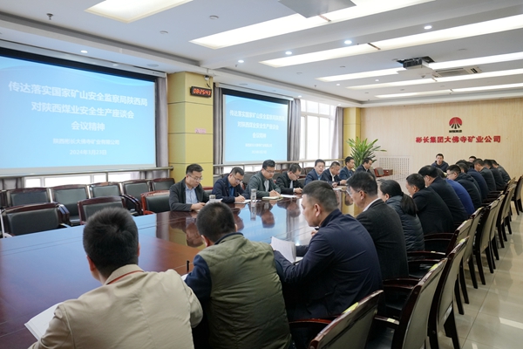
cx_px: 262
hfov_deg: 73.7
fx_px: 349
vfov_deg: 53.1
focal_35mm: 24
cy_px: 174
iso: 1600
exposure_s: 1/160
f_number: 2.8
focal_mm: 24
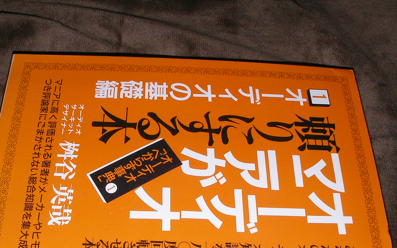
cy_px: 153
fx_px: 541
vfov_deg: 25.8
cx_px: 178
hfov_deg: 40.3
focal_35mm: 50
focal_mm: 6.3
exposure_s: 1/40
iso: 100
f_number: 5.6
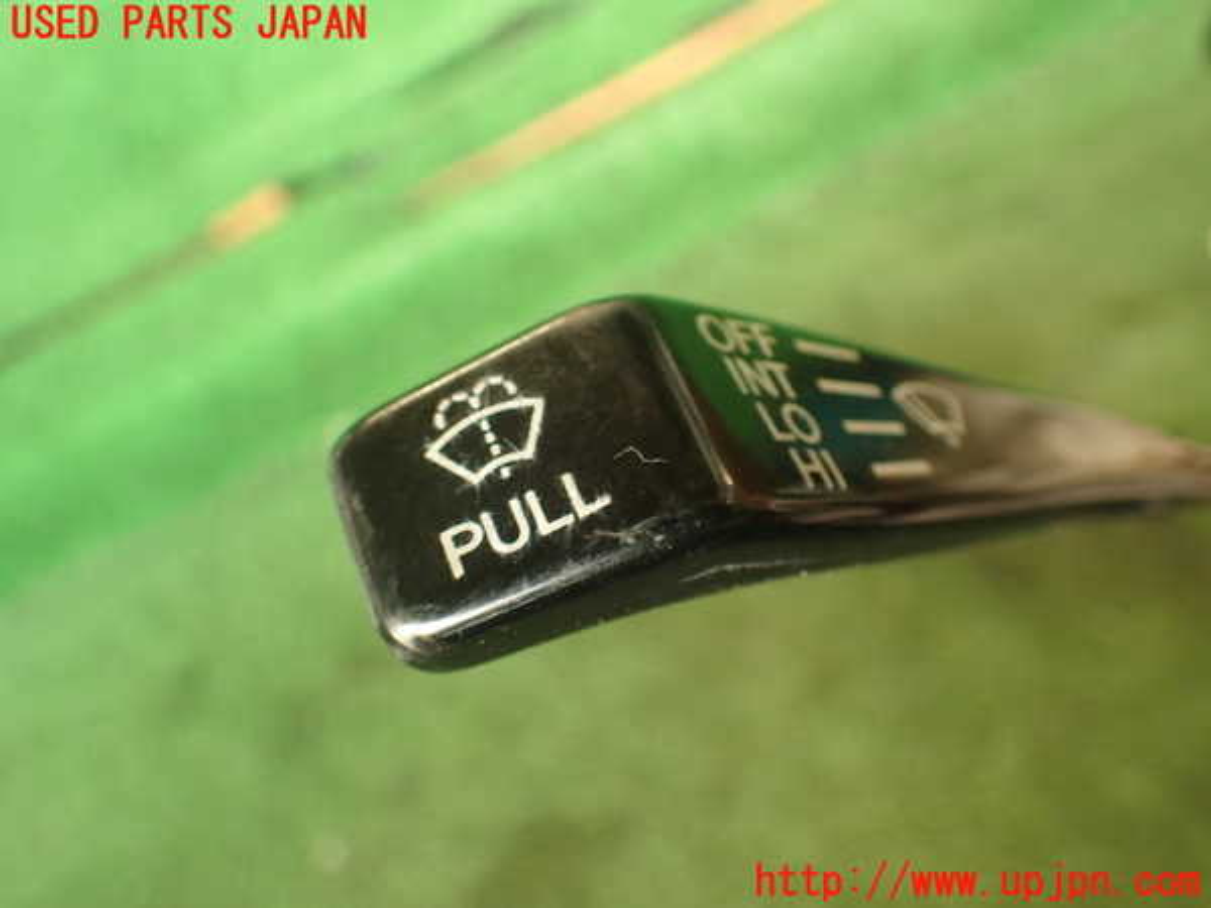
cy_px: 454
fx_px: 1119
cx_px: 606
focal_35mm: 32
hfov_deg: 56.8
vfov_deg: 44.2
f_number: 2.4
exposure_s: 1/40
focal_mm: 5.79
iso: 200
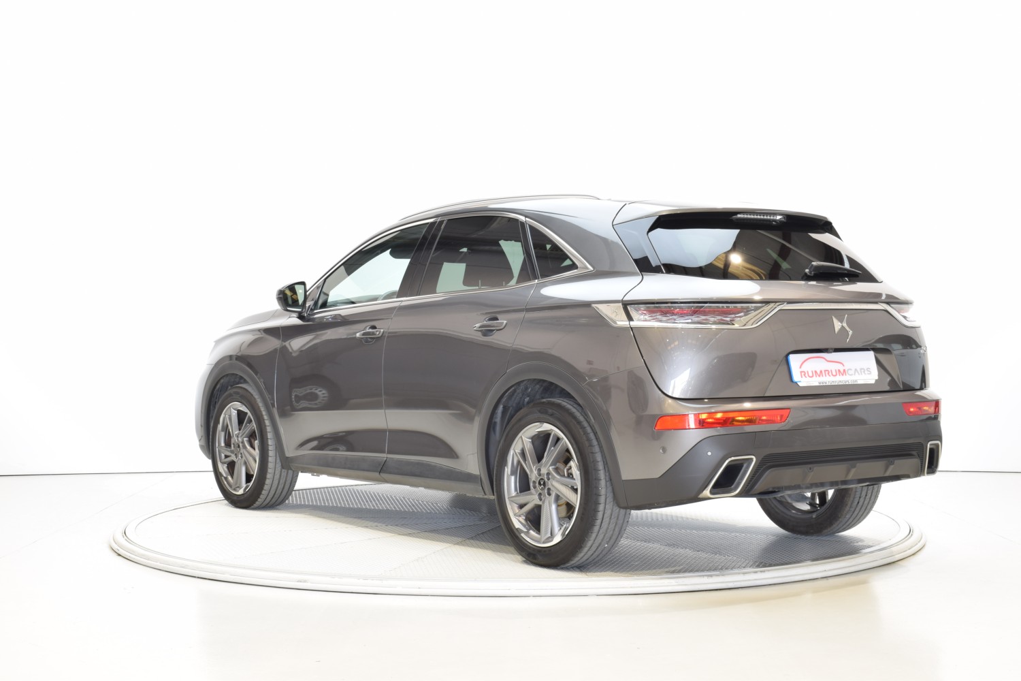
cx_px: 510
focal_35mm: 52
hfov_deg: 37.9
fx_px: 1489
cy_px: 340
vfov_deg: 25.8
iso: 100
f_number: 11
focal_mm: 35
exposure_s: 1/1.6
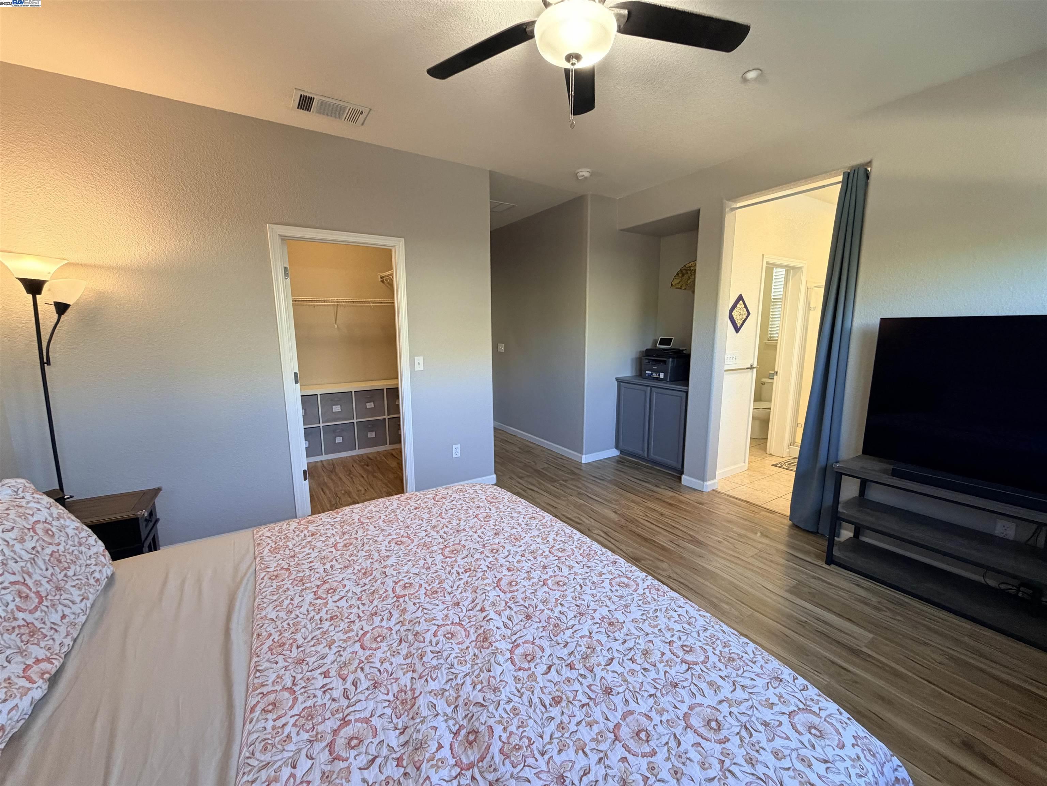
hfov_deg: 102.1
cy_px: 393
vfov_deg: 85.7
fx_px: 423
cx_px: 524
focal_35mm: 14
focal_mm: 2.22
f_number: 2.2
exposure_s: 1/60
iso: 250
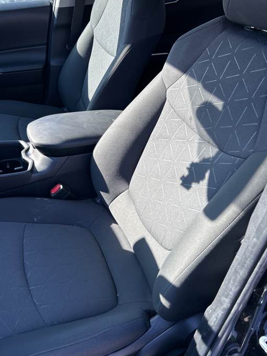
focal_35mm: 32
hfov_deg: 43.9
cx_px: 107
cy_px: 160
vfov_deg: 56.7
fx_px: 329
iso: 50
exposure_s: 1/558
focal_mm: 5.7
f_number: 1.5
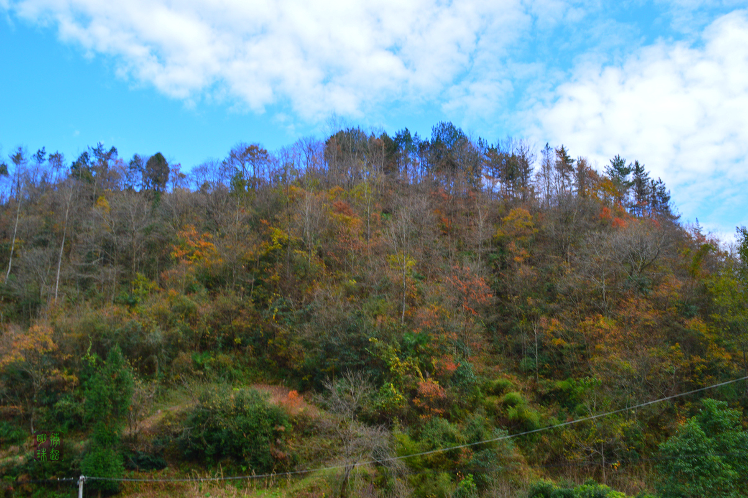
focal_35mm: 27
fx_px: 561
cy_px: 249
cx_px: 374
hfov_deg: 67.4
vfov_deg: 47.9
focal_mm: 18
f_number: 10
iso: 400
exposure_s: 1/250
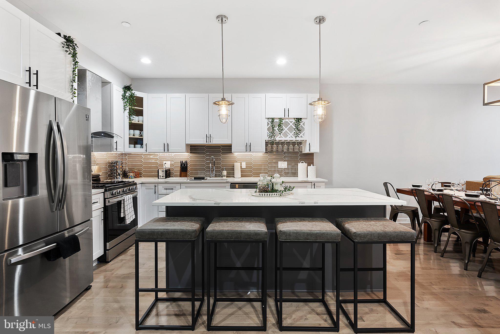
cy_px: 167
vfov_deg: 73.8
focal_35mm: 16
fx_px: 222
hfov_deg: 96.7
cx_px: 250
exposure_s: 5
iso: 200
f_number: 11
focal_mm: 16
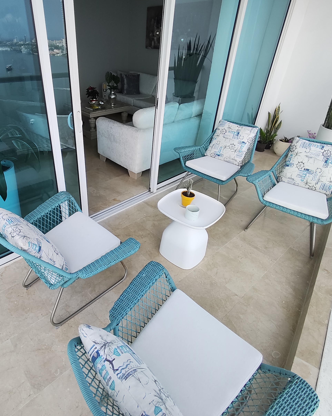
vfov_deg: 80.4
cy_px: 203
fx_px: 246
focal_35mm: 20
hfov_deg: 66.8
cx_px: 120
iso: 50
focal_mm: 1.65
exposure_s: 1/417
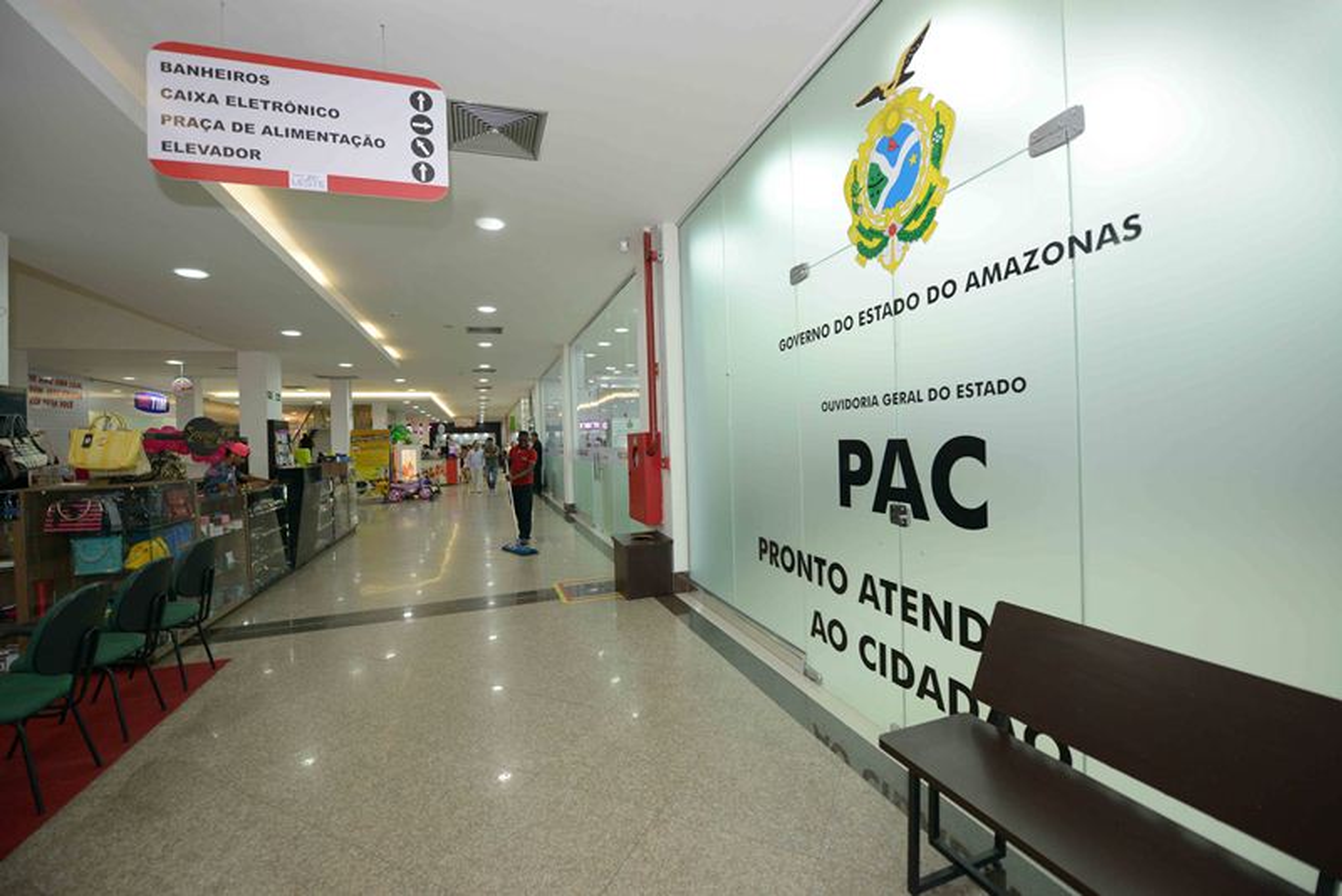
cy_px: 448
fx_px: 522
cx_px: 671
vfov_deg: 81.3
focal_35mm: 14
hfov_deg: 104.2
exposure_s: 1/180
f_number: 3.3
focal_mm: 14
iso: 1000
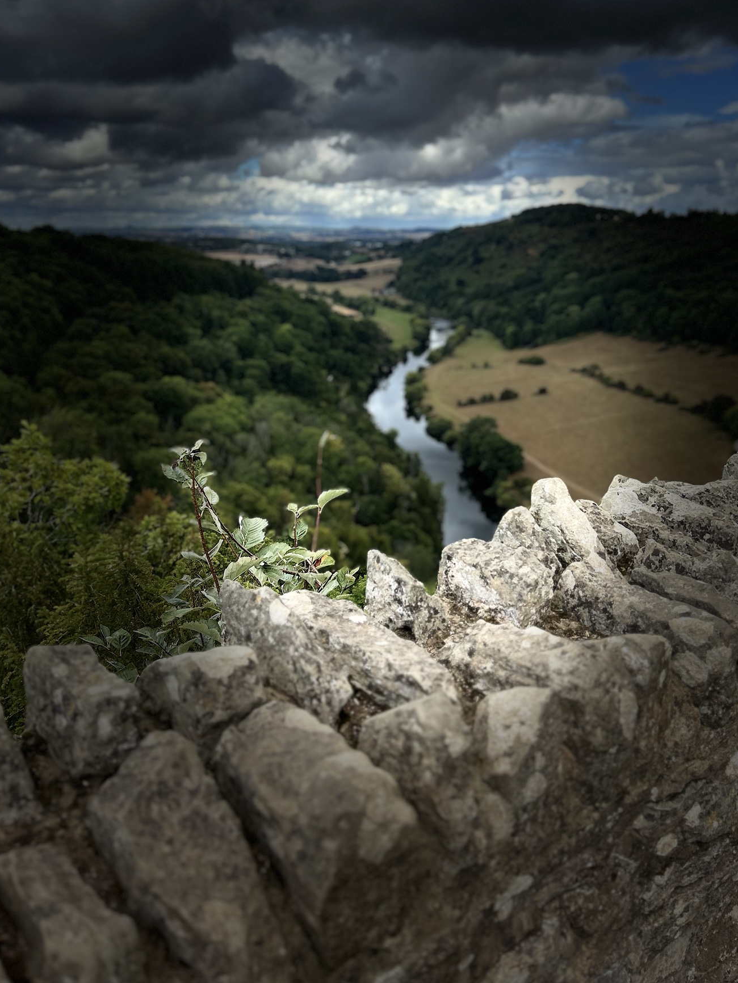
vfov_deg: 59.7
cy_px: 425
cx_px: 412
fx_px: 853
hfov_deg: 46.7
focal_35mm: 30
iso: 50
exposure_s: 1/1488
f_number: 1.5
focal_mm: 5.7
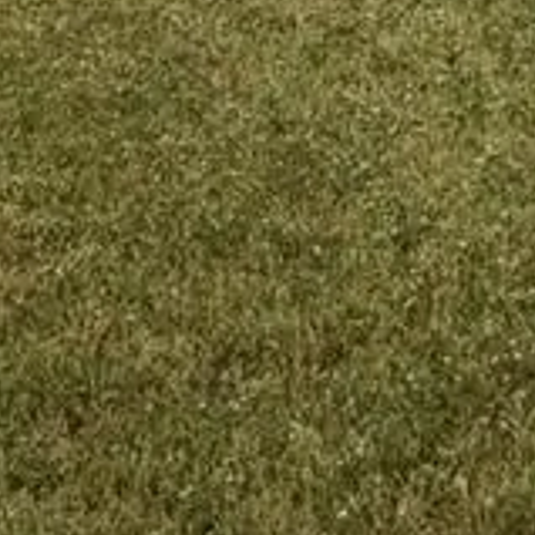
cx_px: 384
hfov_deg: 19.0
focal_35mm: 91
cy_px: -697
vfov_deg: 14.1
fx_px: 1591
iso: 50
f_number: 2.2
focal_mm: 2.35
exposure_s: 1/2703
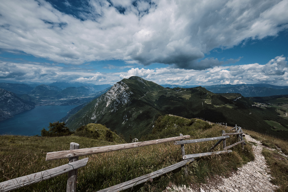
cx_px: 144
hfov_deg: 112.6
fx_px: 96
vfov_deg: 90.0
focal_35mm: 12
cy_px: 96
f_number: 8
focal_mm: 8
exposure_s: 1/680
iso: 200
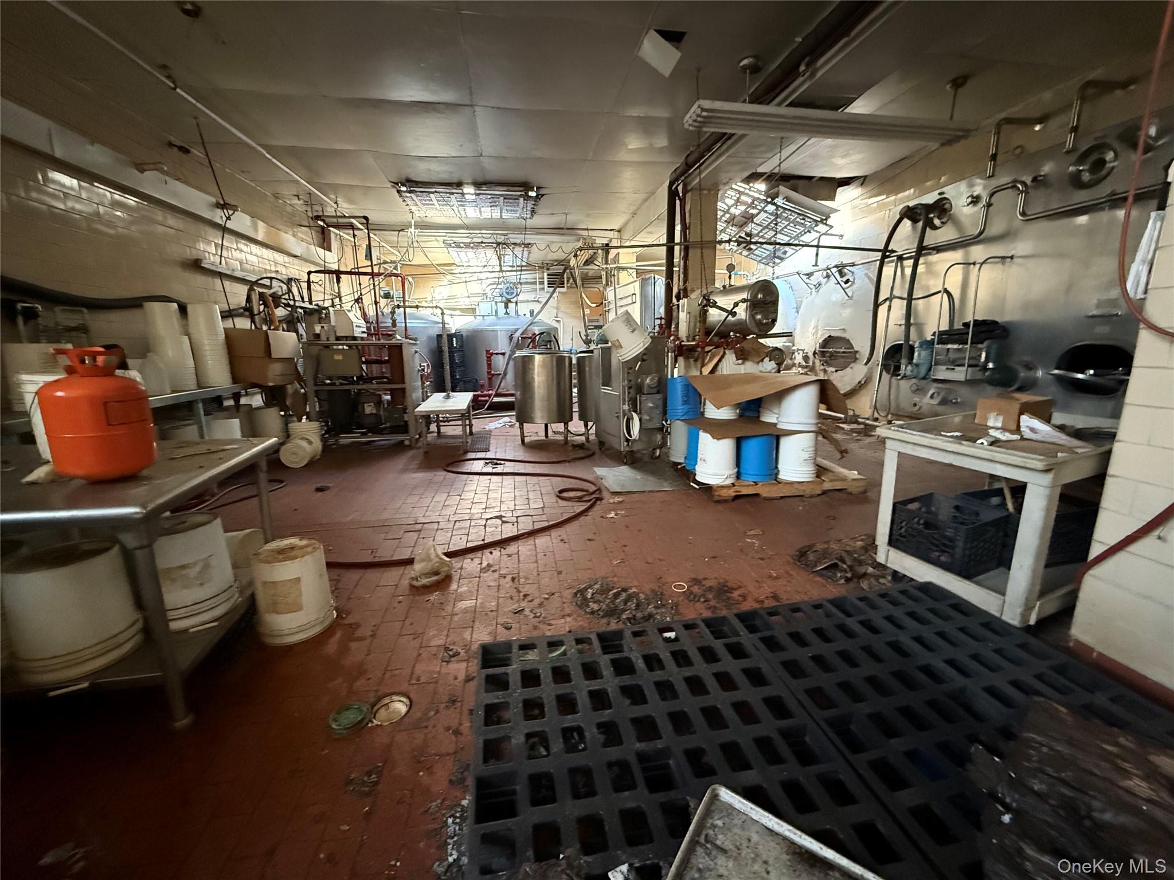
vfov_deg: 85.7
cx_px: 587
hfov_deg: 102.1
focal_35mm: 14
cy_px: 440
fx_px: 475
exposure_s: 1/47
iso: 1600
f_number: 2.2
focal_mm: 2.22
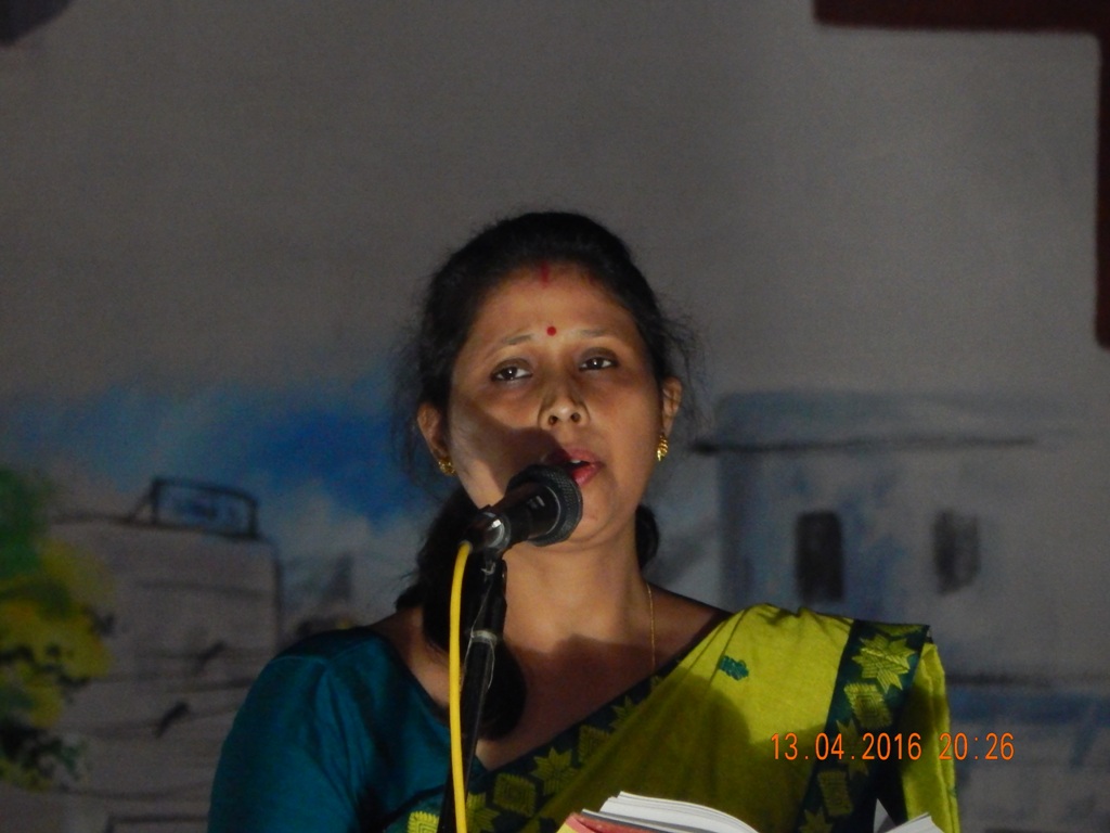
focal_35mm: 668
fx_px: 21420
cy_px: 416
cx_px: 555
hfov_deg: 3.0
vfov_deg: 2.2
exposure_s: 1/125
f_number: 5.8
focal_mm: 120
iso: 1600
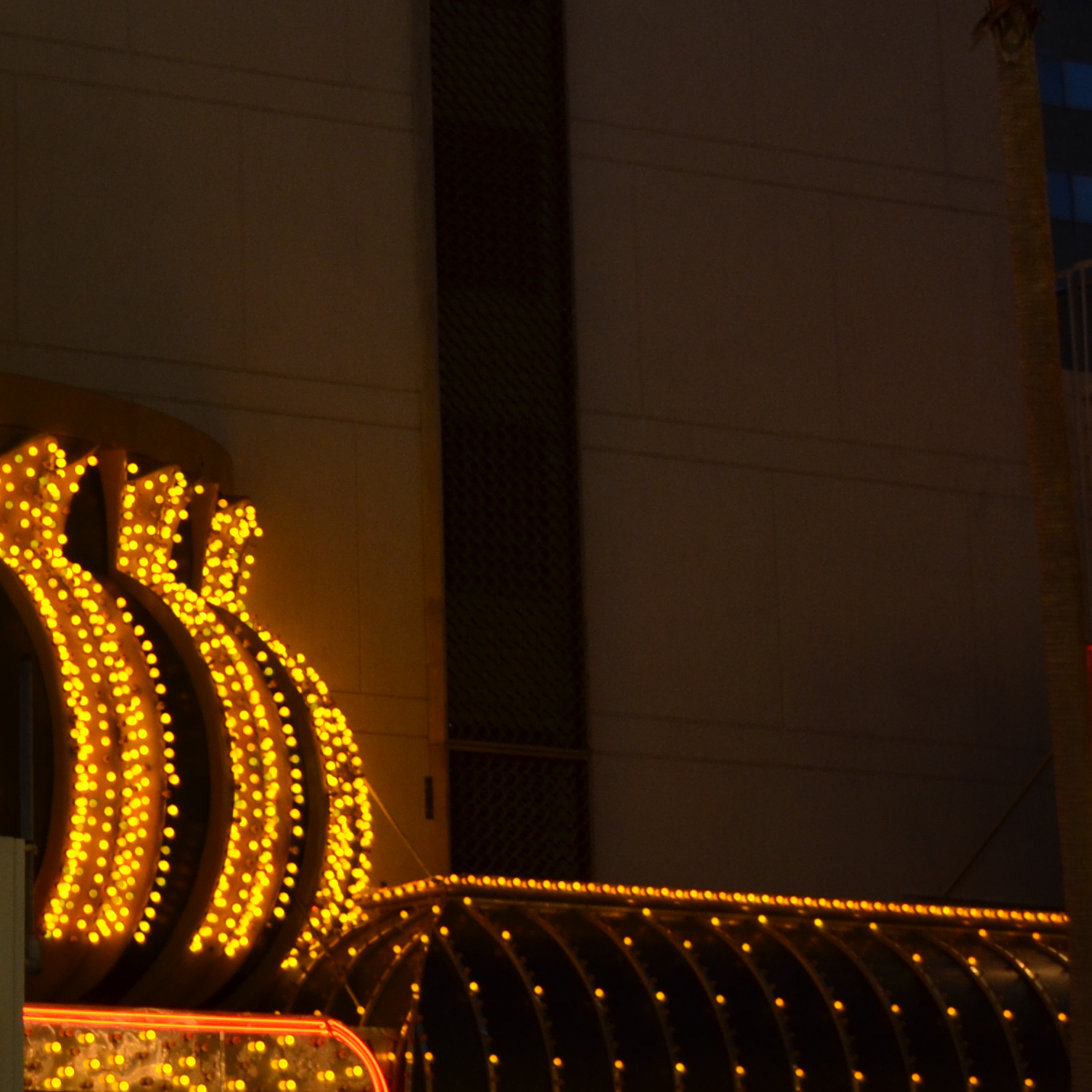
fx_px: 4461
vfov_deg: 13.7
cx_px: -350
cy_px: -9
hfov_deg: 13.4
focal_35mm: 125
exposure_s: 1/100
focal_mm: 30
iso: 400
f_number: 4.5
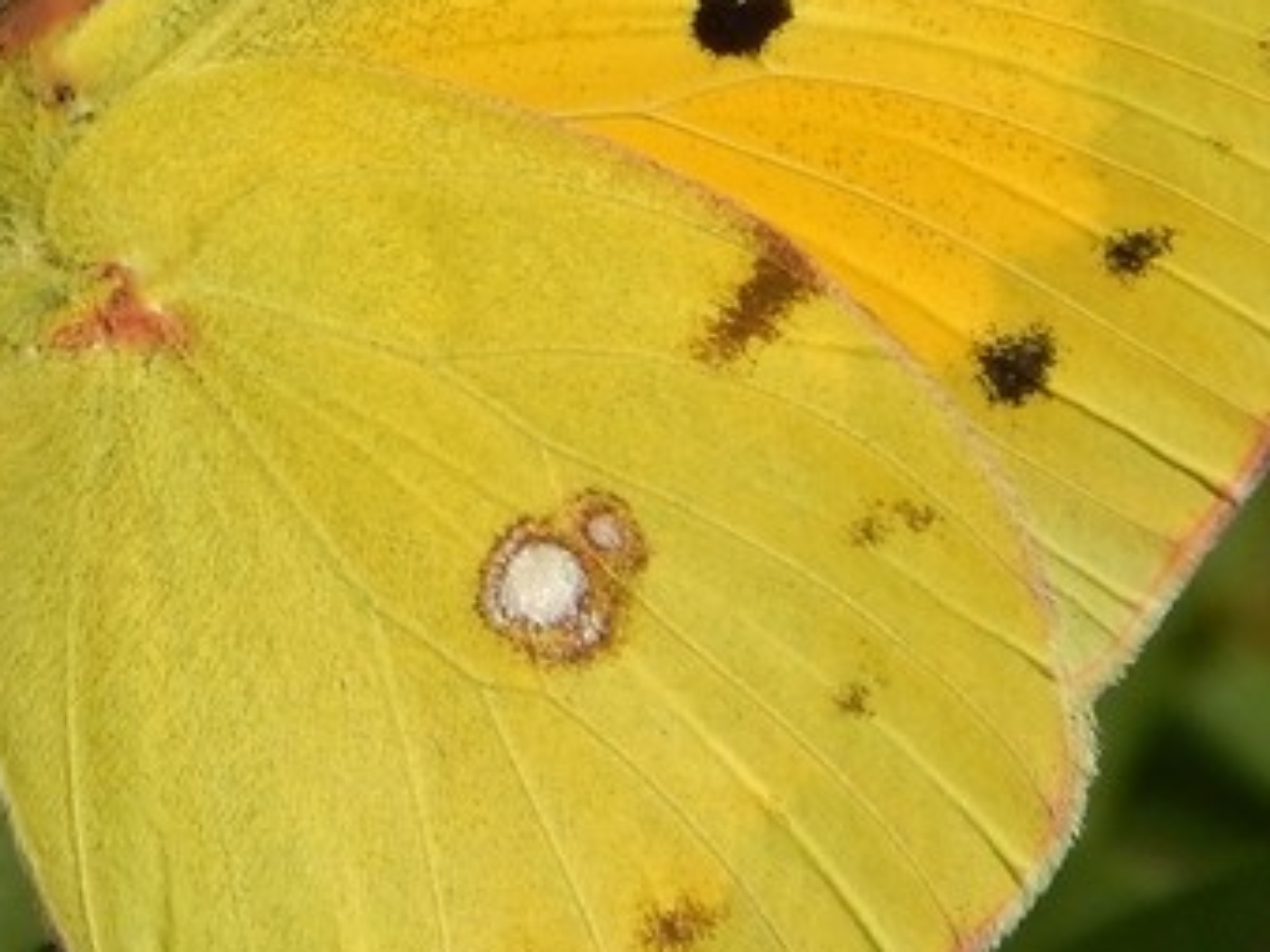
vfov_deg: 3.4
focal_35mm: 434
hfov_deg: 4.6
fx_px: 15917
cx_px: 431
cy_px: 360
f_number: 5.3
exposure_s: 1/800
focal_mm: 32.8
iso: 125
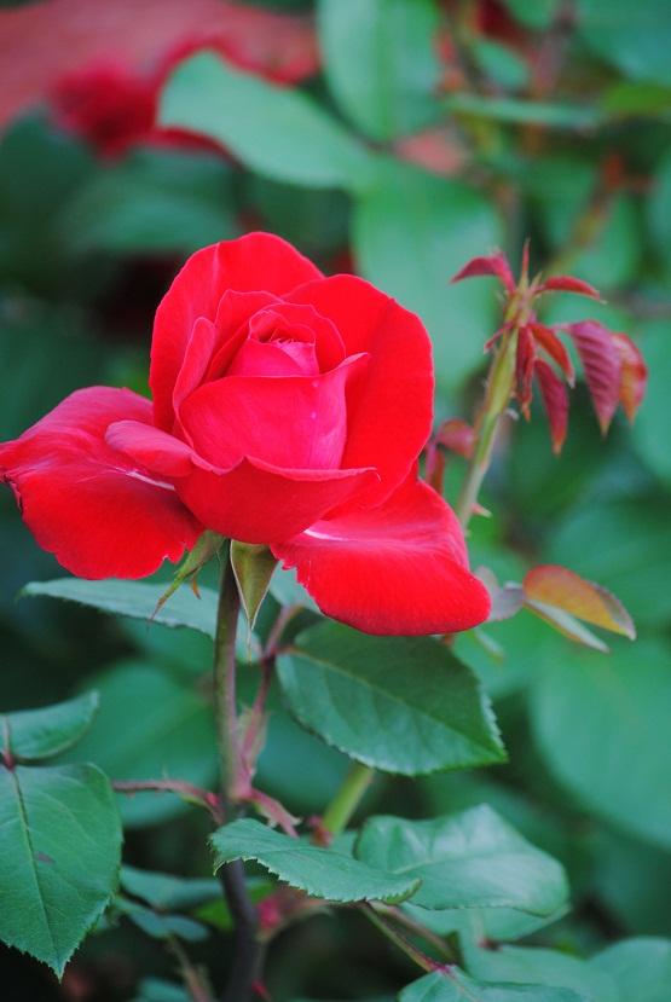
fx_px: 7526
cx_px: 336
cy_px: 501
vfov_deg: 7.6
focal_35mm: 270
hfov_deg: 5.1
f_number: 5.6
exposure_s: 1/40
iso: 200
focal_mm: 180
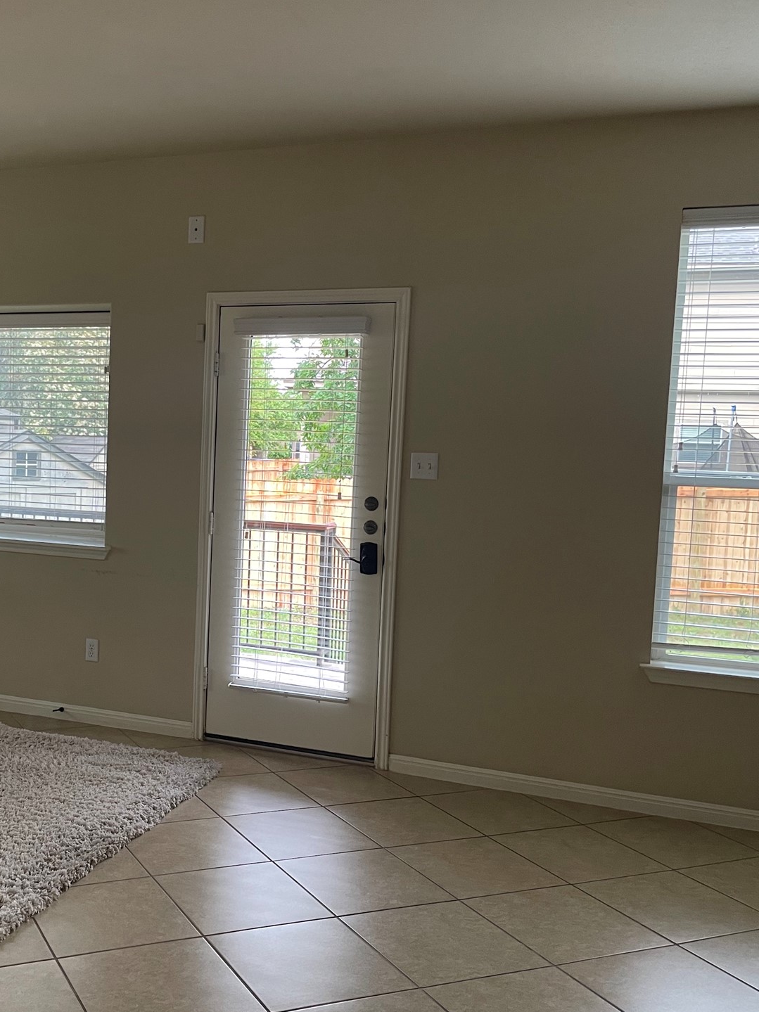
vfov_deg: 50.1
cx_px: 162
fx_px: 1082
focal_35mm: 37
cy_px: 516
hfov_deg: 37.4
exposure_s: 1/60
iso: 100
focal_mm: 4.2
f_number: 1.6
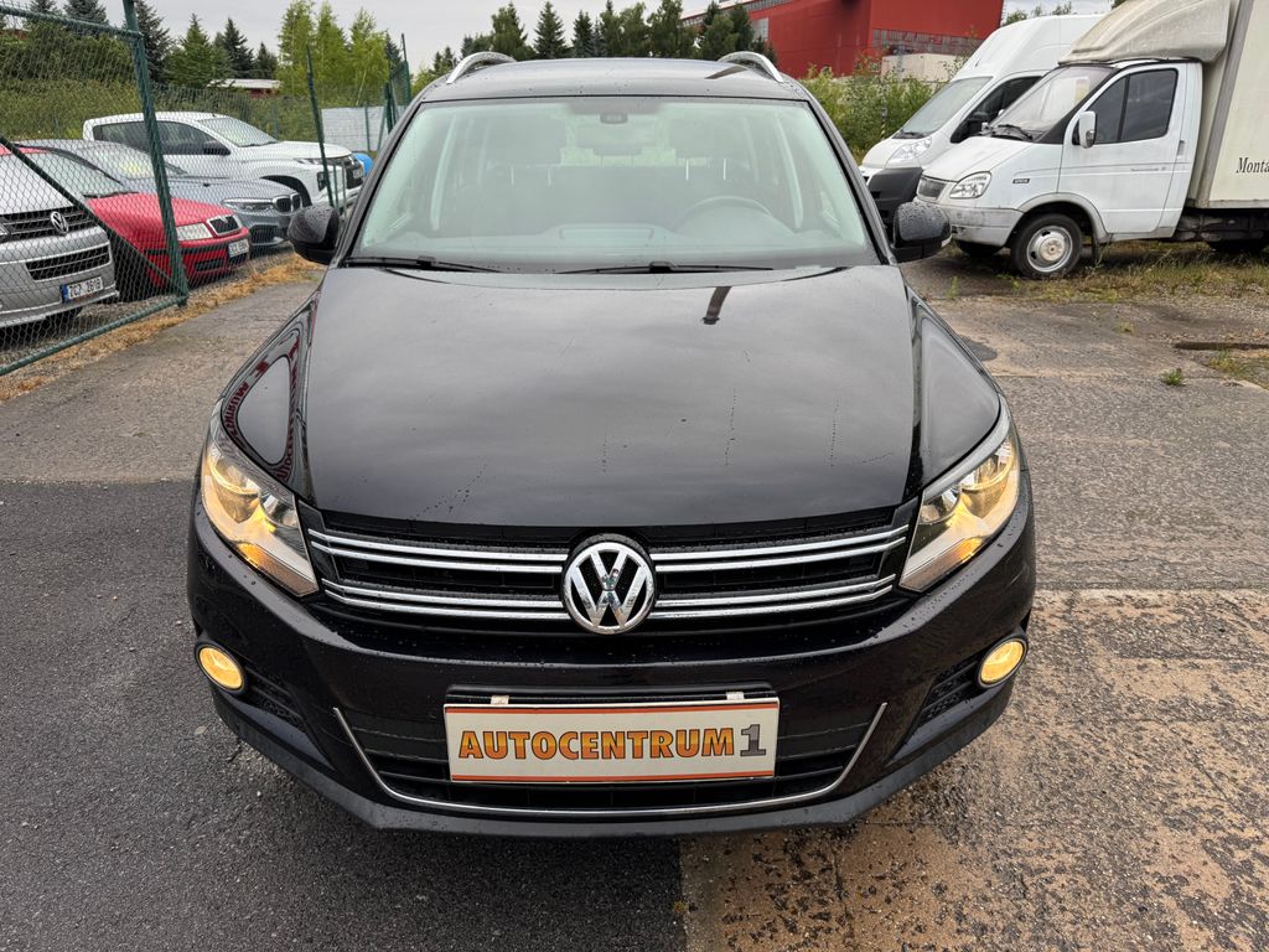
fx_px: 880
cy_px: 476
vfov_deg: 56.8
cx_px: 634
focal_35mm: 24
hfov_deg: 71.6
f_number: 1.78
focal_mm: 6.76
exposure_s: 1/217
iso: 64
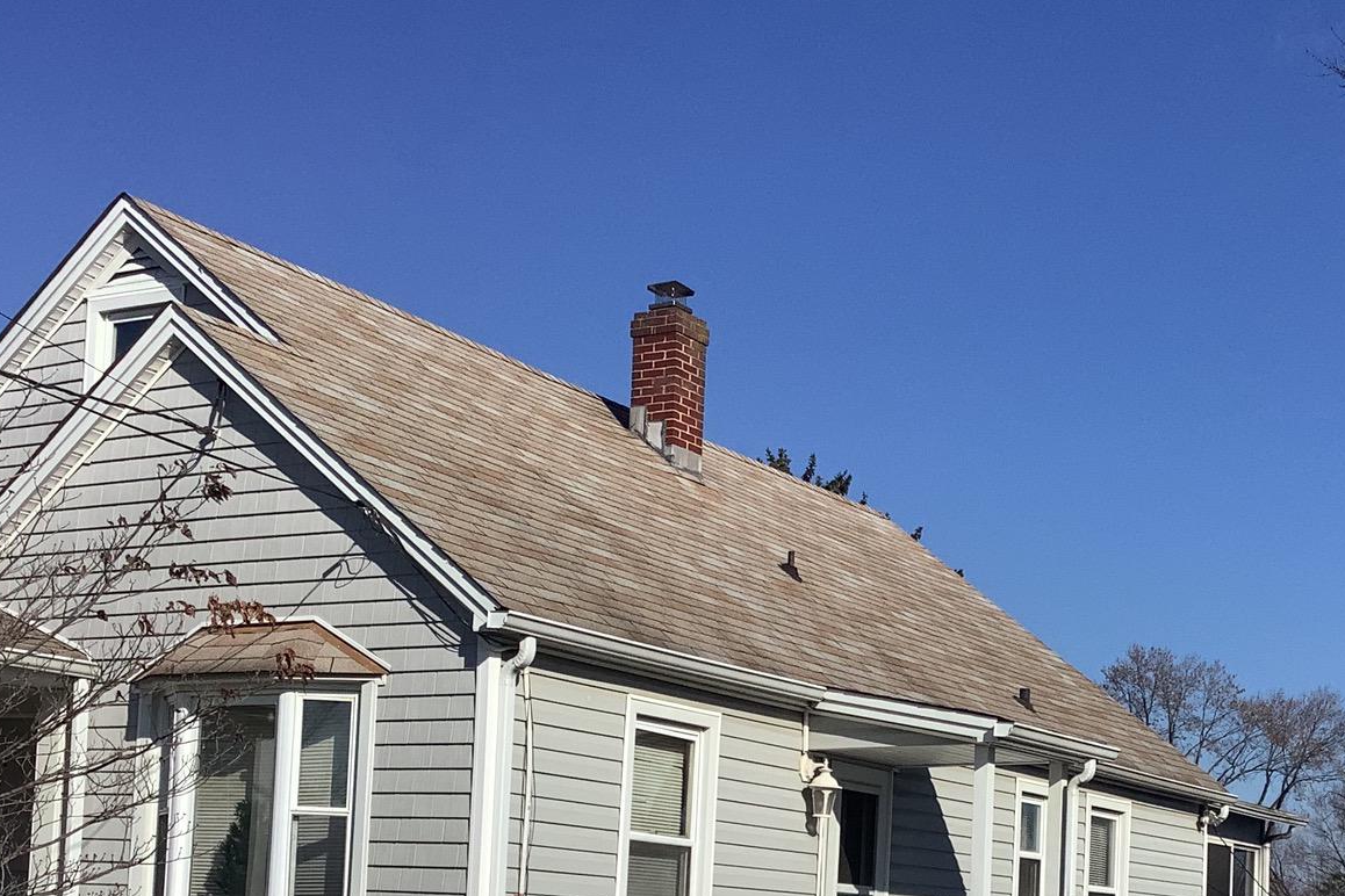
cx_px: 839
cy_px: 846
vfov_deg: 23.0
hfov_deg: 34.9
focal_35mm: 57
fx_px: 2129
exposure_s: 1/3135
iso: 25
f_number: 2.4
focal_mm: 3.3
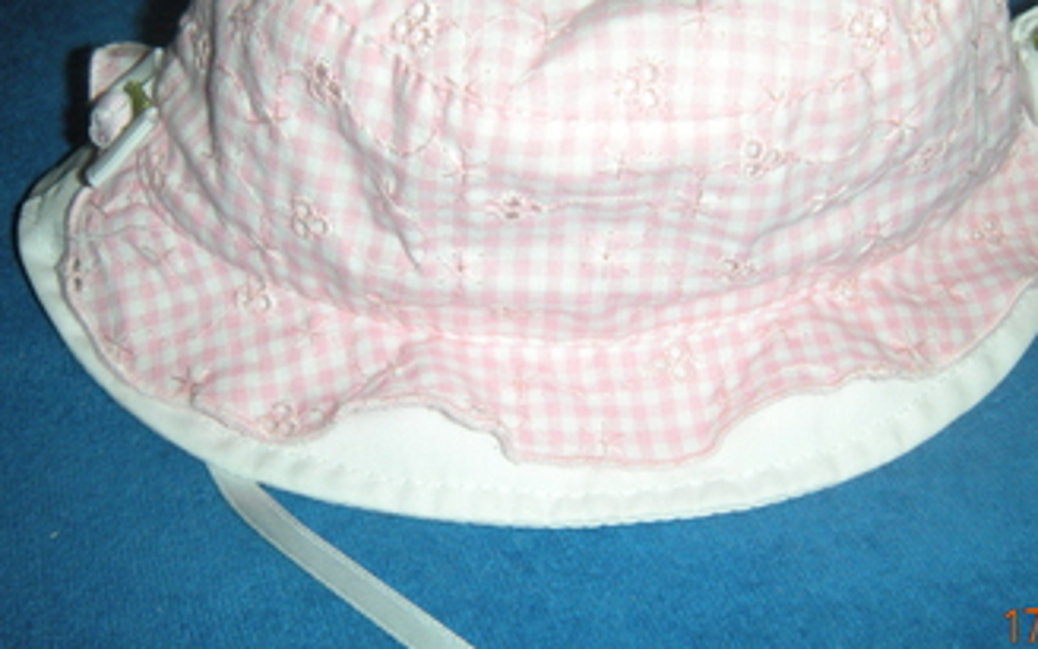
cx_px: 595
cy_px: 203
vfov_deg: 25.2
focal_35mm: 51
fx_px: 1443
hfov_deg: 39.5
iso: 200
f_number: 3.8
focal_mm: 5.9
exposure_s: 1/60
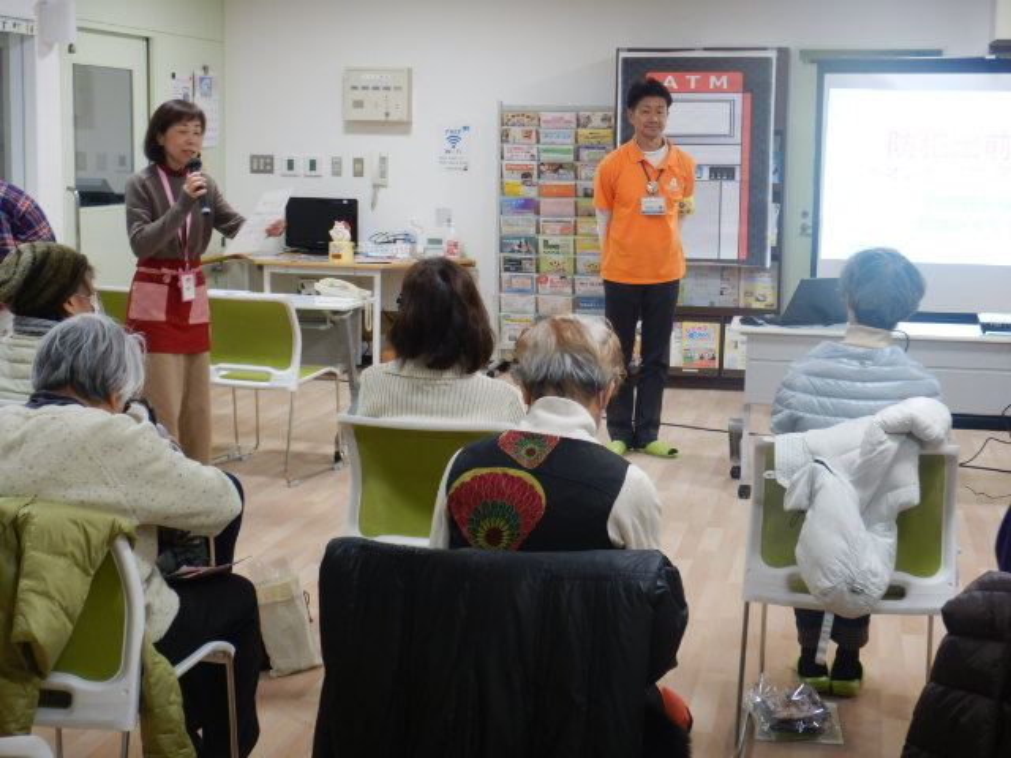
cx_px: 506
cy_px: 379
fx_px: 1636
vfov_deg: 26.1
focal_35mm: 56
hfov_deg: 34.3
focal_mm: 10.1
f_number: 4.4
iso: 250
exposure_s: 1/30
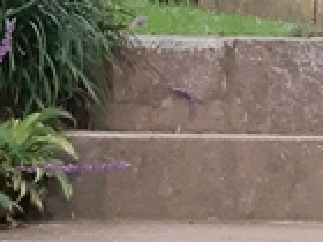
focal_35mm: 174
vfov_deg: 7.5
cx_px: 392
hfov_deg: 11.1
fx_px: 1624
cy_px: -471
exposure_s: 1/120
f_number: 1.7
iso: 100
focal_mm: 3.93
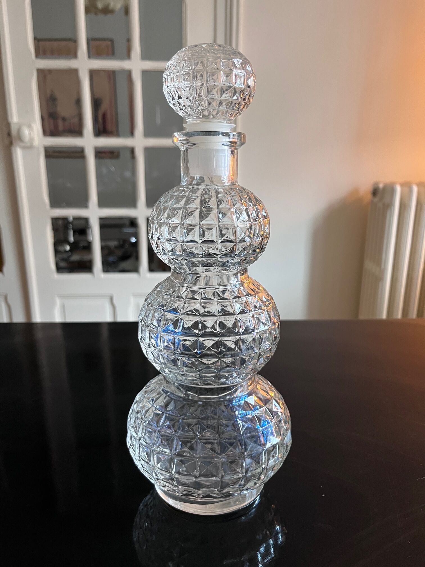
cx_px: 212
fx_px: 426
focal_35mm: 26
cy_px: 284
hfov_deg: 53.1
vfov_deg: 67.3
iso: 200
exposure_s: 1/50
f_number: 1.6
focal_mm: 5.1
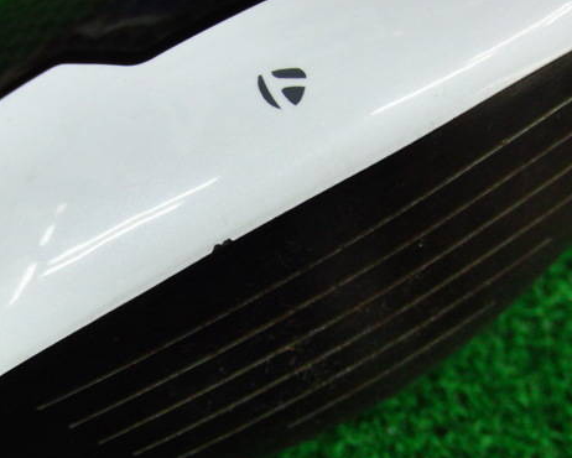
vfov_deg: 30.3
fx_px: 847
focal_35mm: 50
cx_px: 235
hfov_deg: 37.2
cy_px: 235
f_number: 3.6
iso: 400
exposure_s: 1/80
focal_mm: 6.42
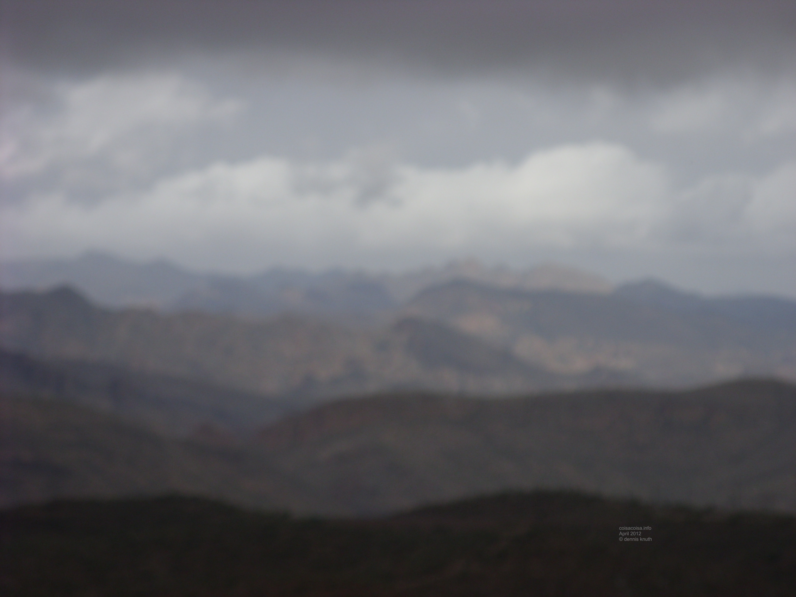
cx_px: 398
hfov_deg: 10.4
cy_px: 298
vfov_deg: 7.8
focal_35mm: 190
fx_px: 4369
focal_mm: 31.5
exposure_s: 1/353
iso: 50
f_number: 4.6
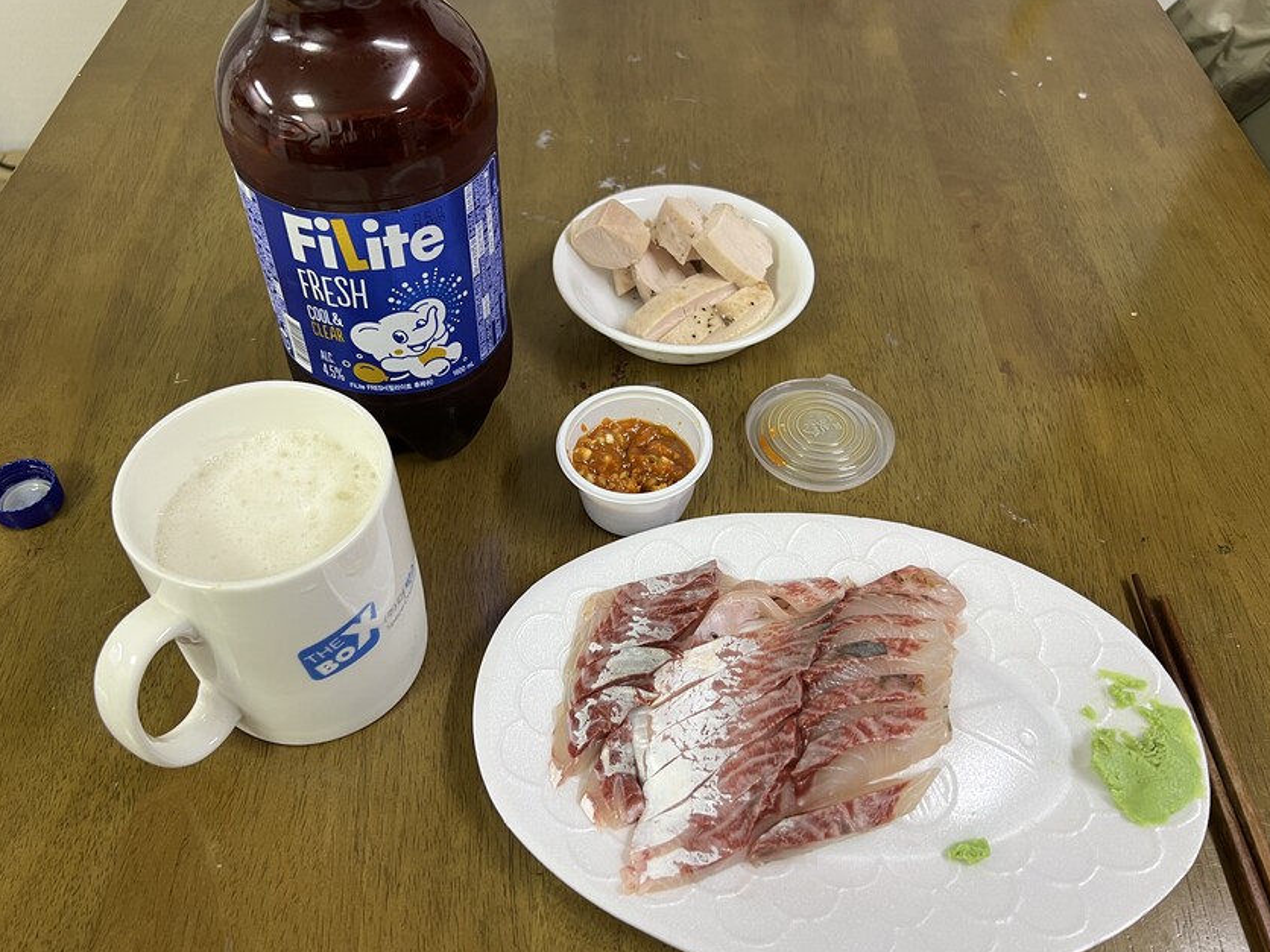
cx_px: 608
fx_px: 1027
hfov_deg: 63.4
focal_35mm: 28
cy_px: 471
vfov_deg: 49.7
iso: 100
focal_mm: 5.7
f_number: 1.5
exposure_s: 1/60
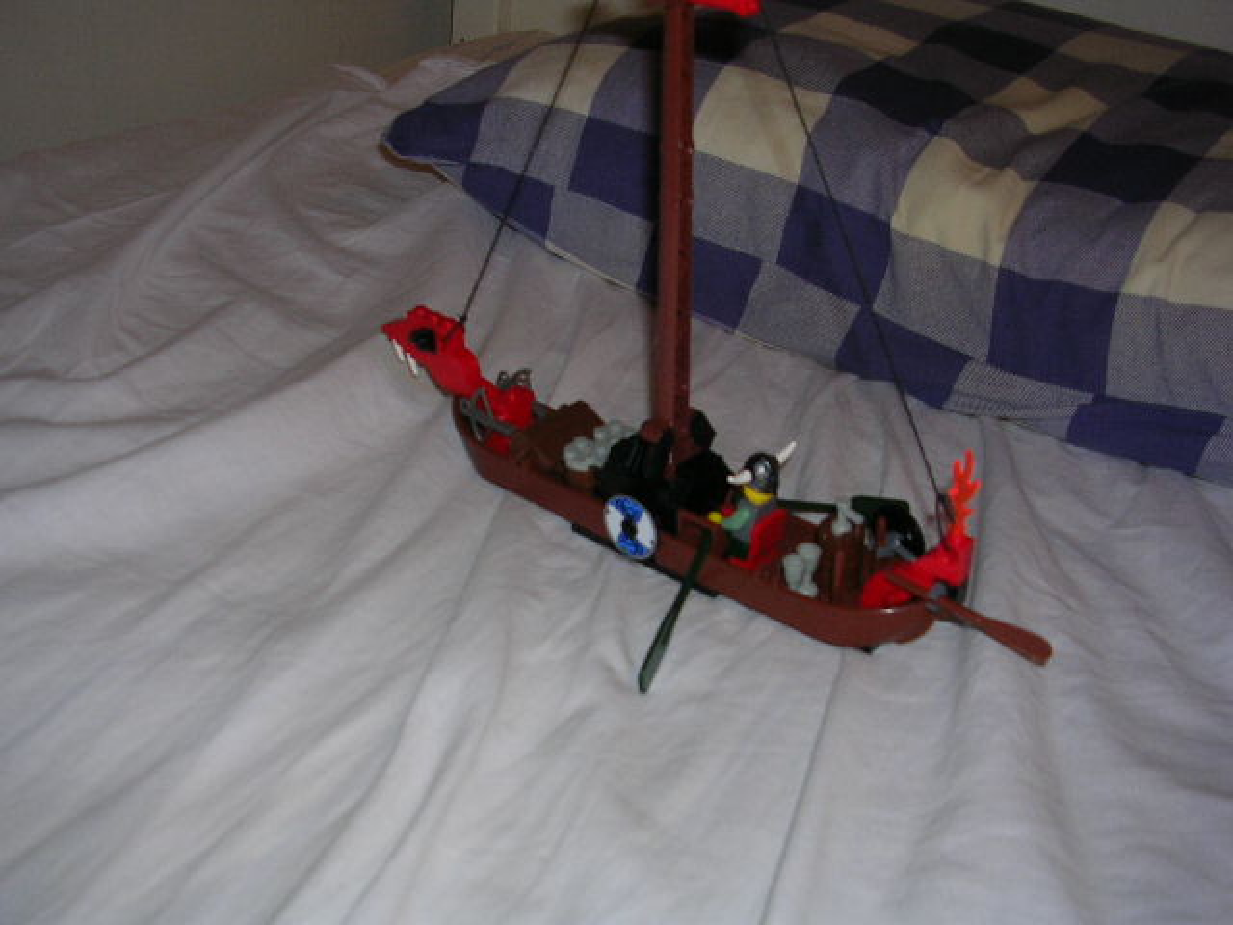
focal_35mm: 38
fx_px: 1354
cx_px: 616
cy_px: 462
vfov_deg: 37.7
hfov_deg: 49.0
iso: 50
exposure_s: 1/60.1
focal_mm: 5.8
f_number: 2.8
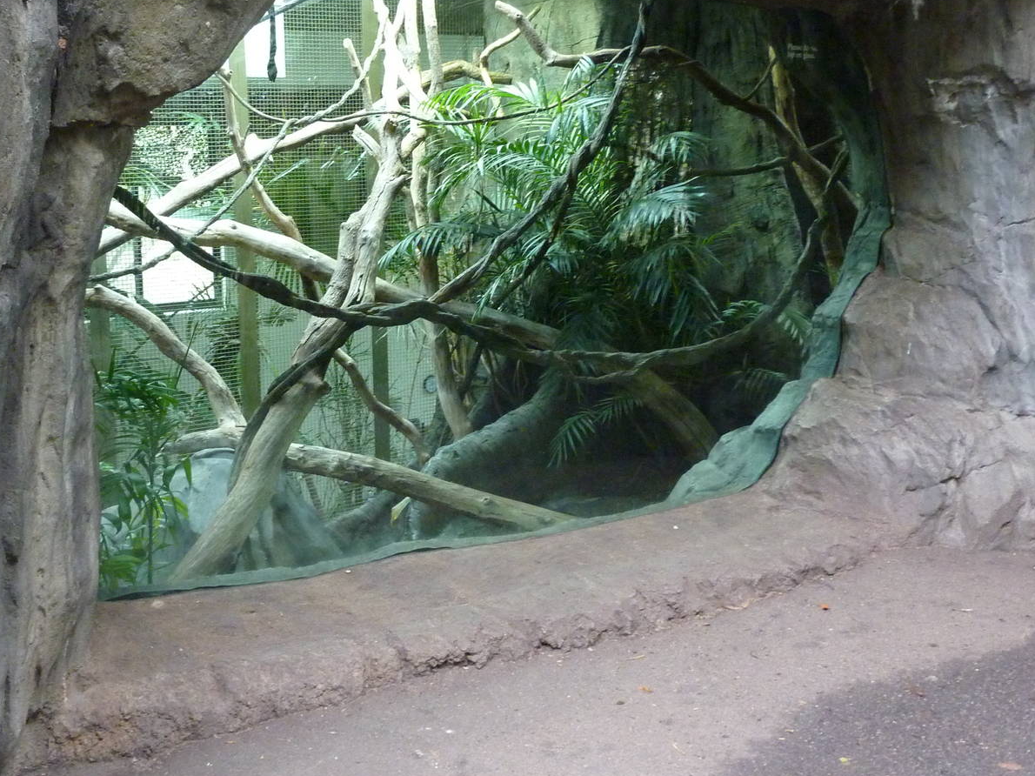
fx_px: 1166
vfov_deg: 36.6
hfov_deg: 47.3
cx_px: 369
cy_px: 286
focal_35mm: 39
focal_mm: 4.7
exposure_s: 1/13
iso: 400
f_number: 3.4
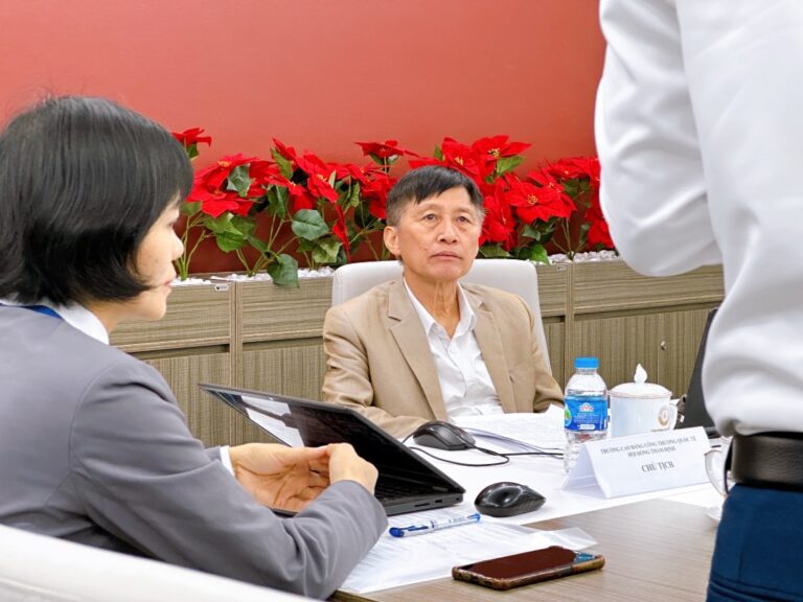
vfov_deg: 19.1
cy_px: 301
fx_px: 1786
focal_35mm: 77
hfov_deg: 25.3
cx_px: 402
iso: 320
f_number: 2.8
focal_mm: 9
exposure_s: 1/50
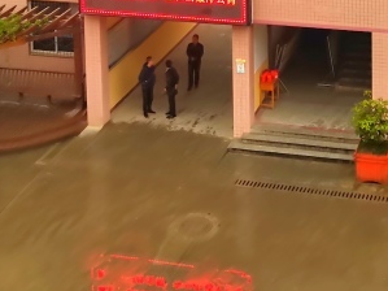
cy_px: -195
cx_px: 304
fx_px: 997
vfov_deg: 14.9
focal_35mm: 89
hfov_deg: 21.8
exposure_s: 1/100
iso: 125
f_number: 1.8
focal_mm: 5.58
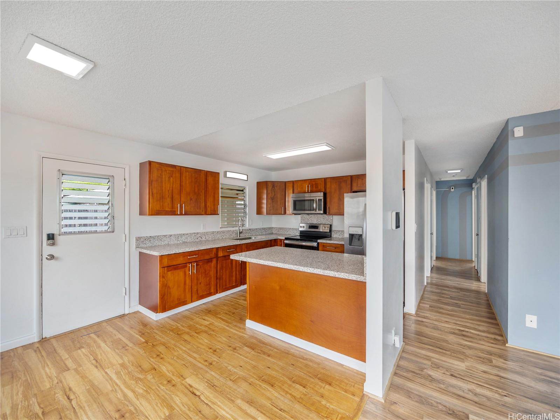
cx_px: 280
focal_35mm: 14
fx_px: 227
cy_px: 210
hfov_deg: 102.1
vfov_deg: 85.7
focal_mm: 7
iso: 250
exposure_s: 1/320
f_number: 4
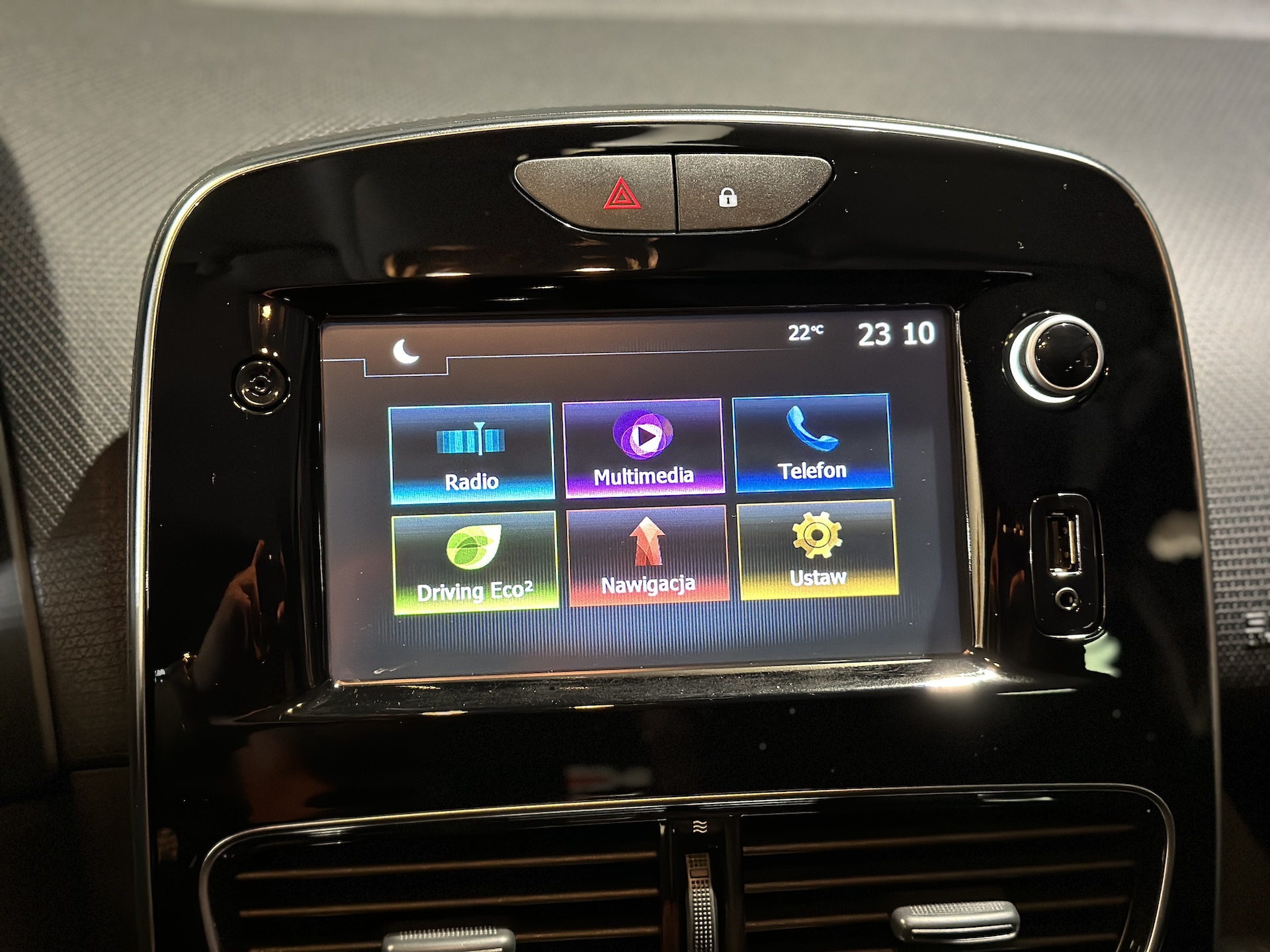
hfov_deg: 39.7
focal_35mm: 48
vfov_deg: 30.3
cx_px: 635
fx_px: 1761
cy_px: 476
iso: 640
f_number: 1.78
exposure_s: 1/33
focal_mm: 6.86
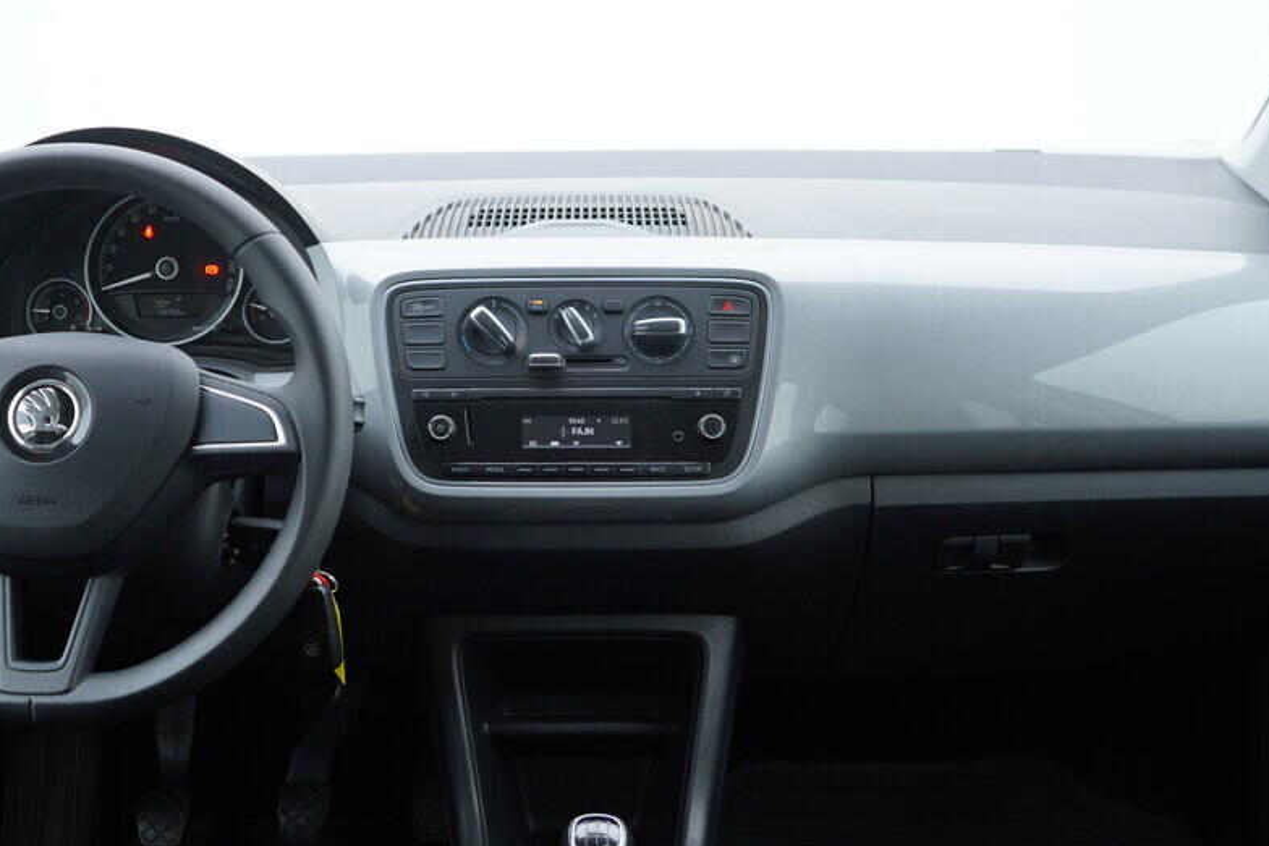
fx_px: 1657
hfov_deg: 41.7
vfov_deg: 28.6
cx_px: 516
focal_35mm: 47
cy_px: 368
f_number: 2.8
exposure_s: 1/40
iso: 125
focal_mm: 24
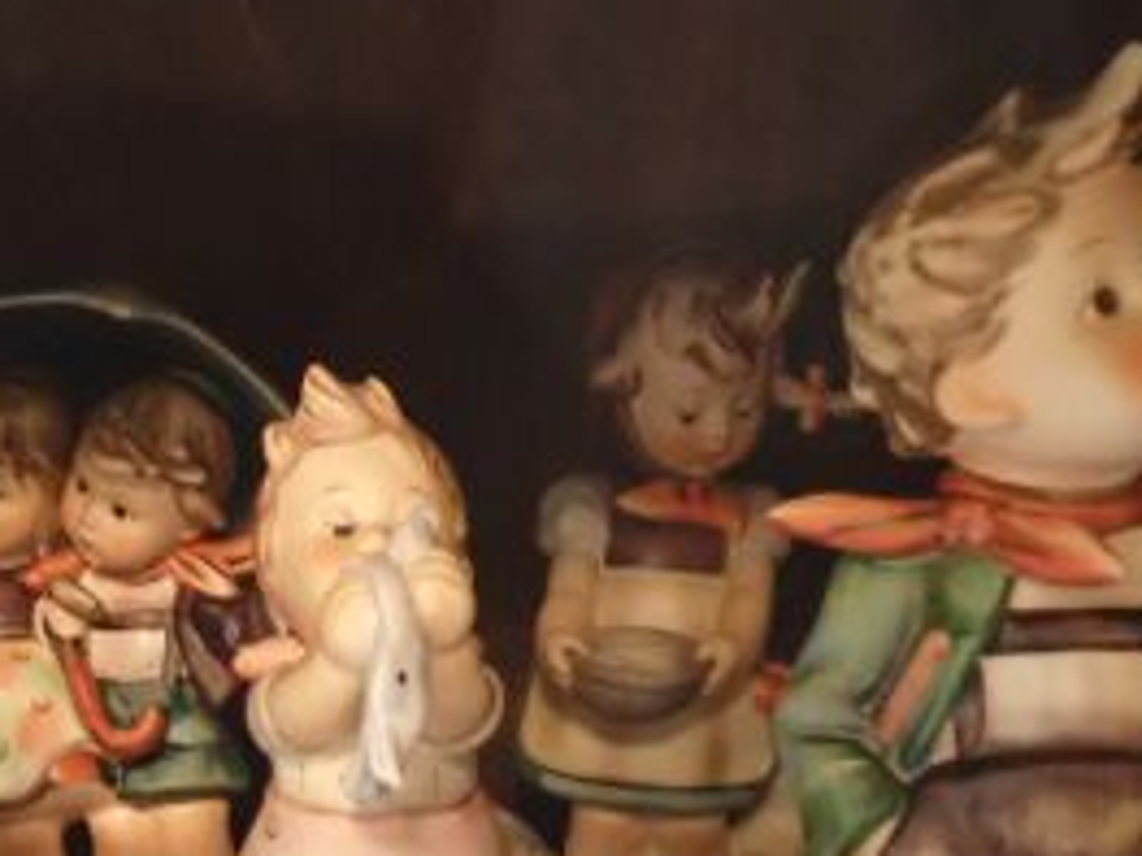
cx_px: -20
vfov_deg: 19.1
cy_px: 704
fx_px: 2506
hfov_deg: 24.4
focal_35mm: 76
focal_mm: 5.4
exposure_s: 1/30
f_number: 2.3
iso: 1250
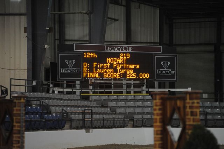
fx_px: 1244
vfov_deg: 6.9
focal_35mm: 200
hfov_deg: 10.3
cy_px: 74
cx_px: 112
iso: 6400
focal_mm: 200
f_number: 4
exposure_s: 1/400
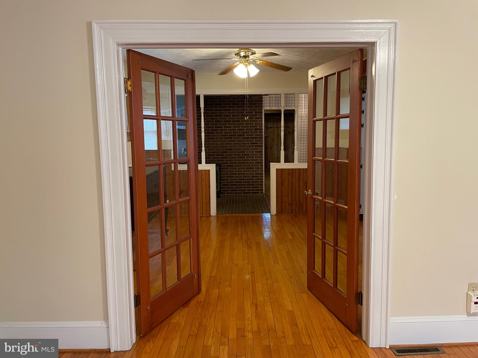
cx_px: 239
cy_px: 179
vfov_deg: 53.1
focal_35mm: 26
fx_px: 359
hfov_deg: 67.3
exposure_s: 1/60
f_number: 1.6
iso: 250
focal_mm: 4.2
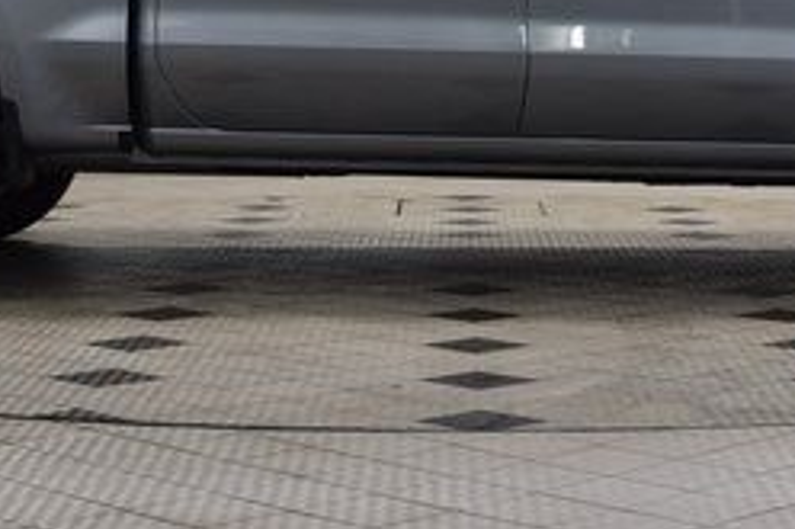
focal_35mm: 112
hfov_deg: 18.2
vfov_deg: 12.0
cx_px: 433
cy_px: -5
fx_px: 2478
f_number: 6.3
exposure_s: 1/20
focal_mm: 29
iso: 400
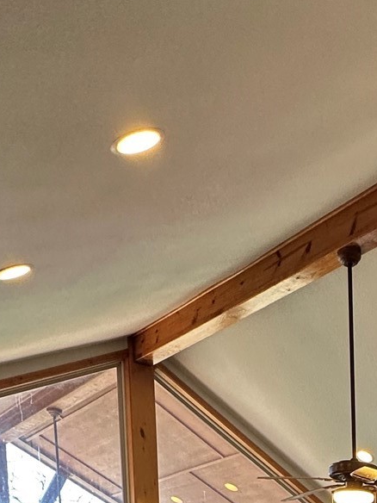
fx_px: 668
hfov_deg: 29.2
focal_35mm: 46
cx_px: 387
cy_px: 695
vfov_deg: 30.1
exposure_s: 1/120
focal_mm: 2.22
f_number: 2.2
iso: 200
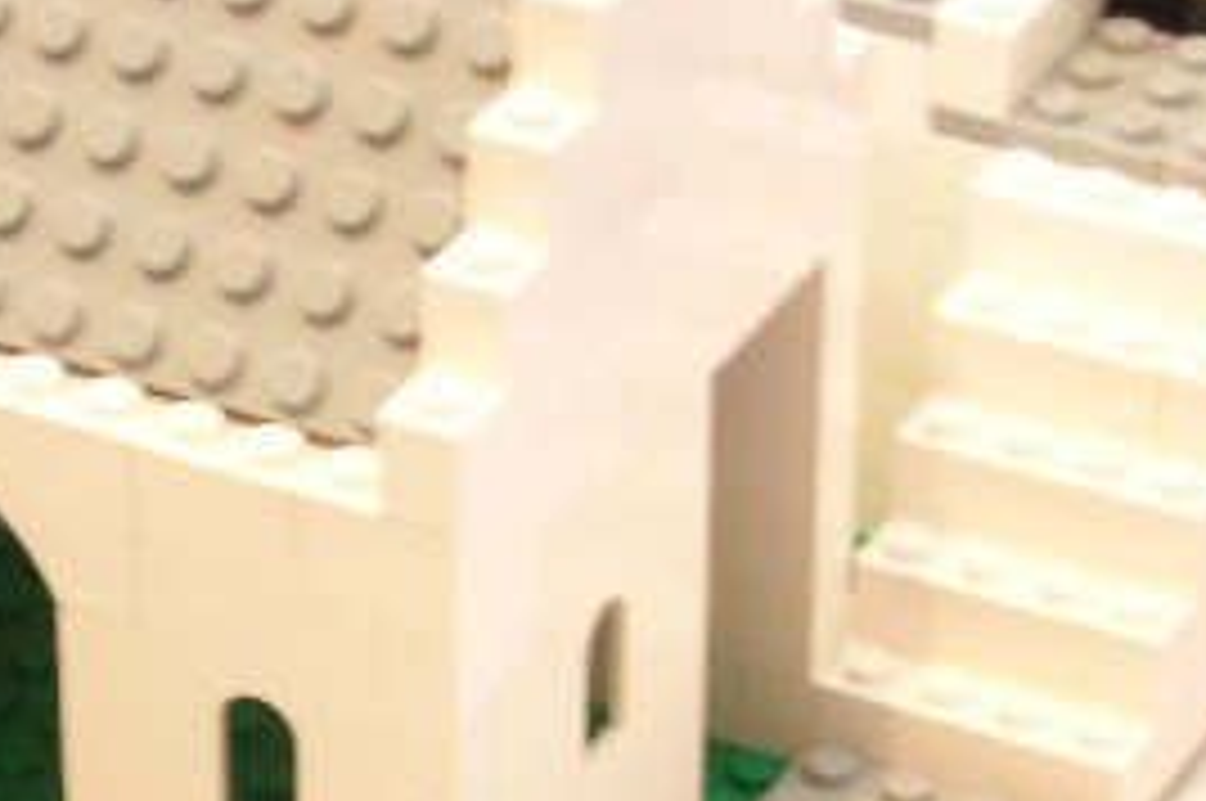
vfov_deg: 6.7
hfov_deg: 10.0
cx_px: -27
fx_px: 6826
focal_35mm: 204
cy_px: 846
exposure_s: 1/3.6
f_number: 4
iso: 200
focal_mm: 17
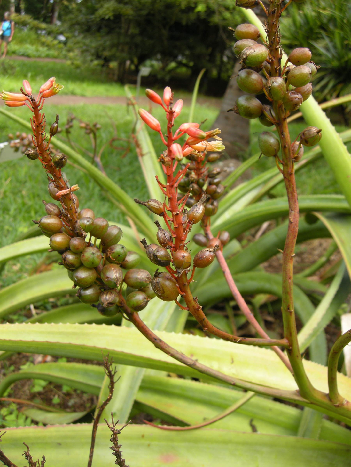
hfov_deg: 40.7
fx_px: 473
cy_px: 234
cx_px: 176
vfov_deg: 52.6
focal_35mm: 35
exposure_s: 1/84
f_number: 3.8
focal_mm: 7.5
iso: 64
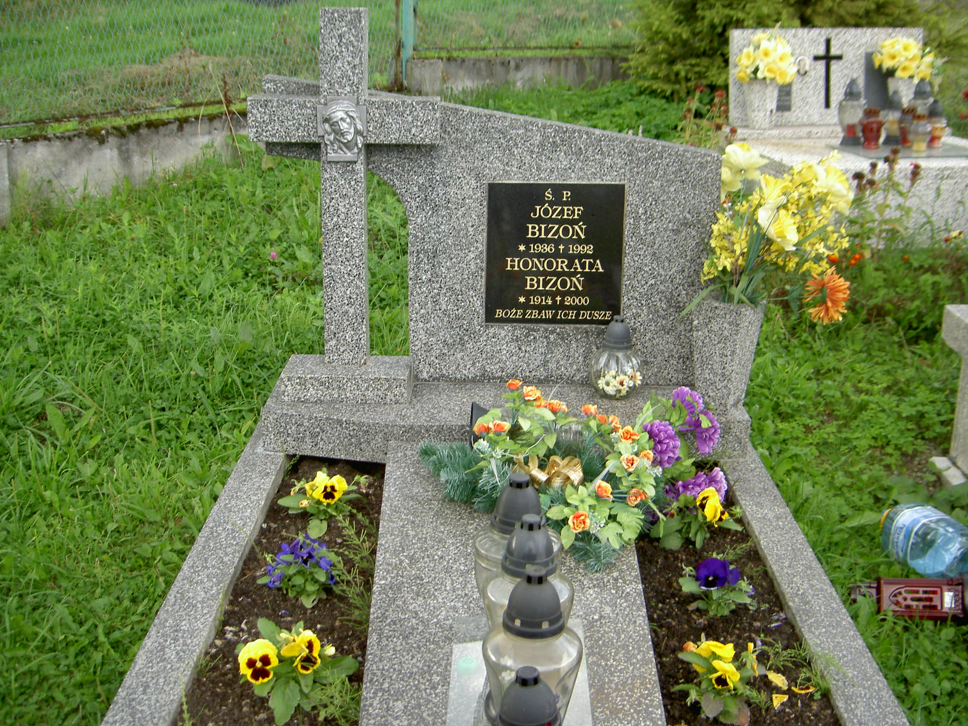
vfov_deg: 36.8
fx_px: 1091
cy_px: 363
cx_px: 484
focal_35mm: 39
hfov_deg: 47.9
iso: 100
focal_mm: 8
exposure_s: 1/60
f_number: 2.8
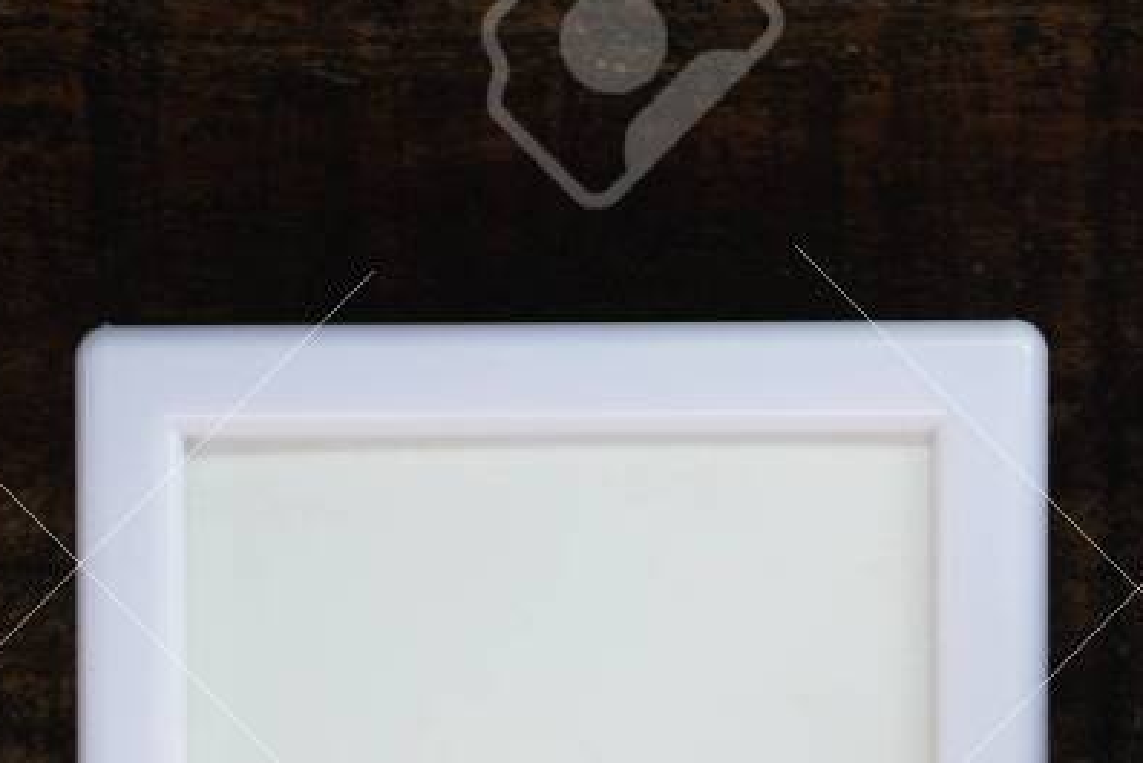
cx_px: 1137
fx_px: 4986
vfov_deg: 8.6
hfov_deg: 12.9
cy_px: 996
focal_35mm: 157
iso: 100
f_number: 8
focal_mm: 32
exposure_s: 1/2.5
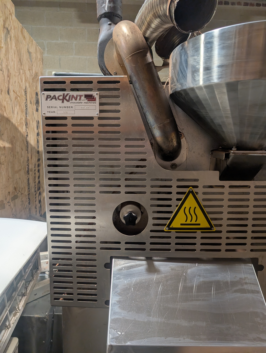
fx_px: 245
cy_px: 176
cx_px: 133
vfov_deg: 71.5
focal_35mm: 24
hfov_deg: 56.9
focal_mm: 6.9
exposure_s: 1/100
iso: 154
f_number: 1.68
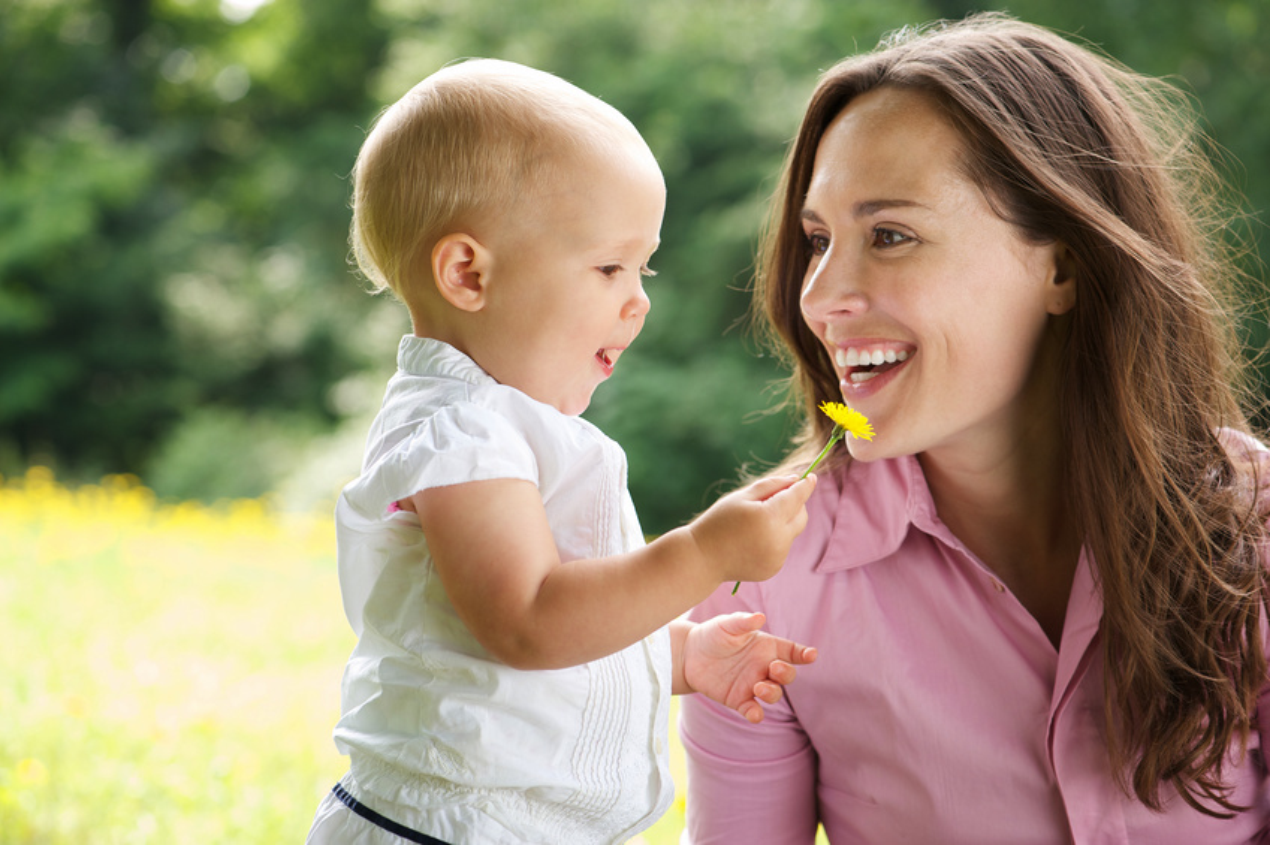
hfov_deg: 19.5
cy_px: 422
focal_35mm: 105
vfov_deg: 13.0
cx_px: 635
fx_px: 3702
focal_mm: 105
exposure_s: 1/160
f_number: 4.5
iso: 400
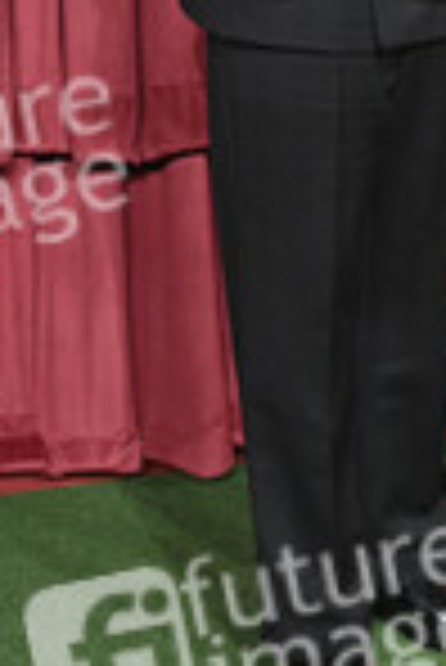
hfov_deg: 11.8
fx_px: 2150
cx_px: 387
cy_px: -40
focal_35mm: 116
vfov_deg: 17.1
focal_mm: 43
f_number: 6.3
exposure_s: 1/400
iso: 400
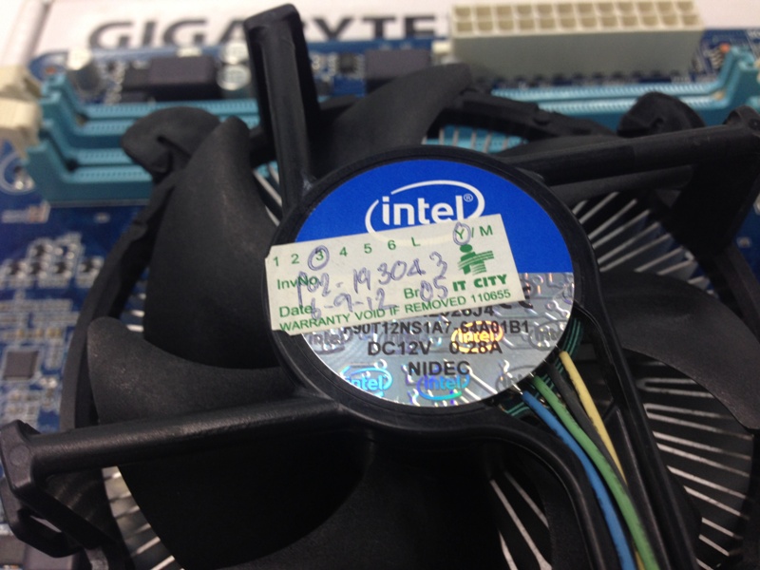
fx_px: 725
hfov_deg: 55.4
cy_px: 285
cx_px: 380
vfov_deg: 42.9
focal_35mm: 33
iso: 64
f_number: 2.4
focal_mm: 4.12
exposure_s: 1/20
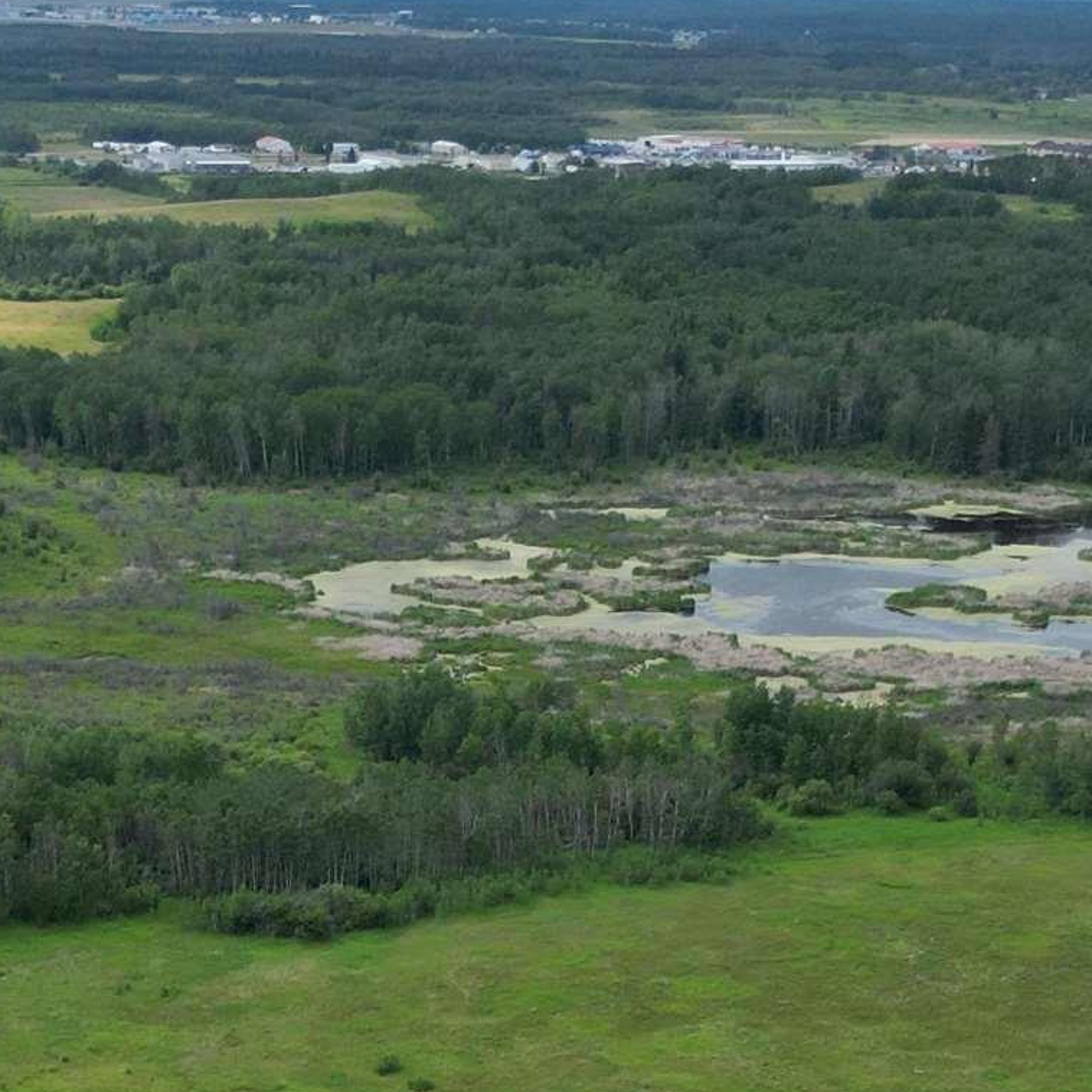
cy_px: 1272
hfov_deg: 20.1
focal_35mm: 86
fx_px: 3069
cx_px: 424
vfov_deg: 19.2
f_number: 1.7
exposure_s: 1/2500
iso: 200
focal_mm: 6.72
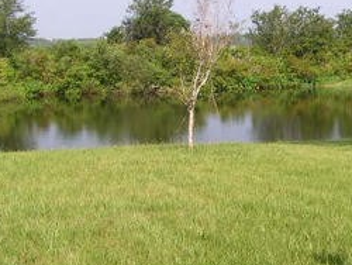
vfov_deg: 19.3
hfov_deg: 24.5
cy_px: 75
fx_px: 774
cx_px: 346
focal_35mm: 76
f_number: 5.6
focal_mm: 6.3
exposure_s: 1/200
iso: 50
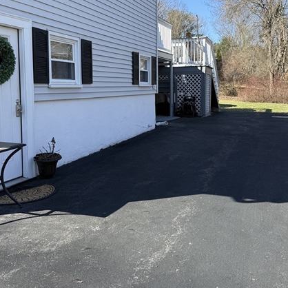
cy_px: 117
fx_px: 367
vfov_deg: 42.7
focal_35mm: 39
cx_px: 160
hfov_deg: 42.8
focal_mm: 6.76
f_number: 1.78
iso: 80
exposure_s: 1/1770
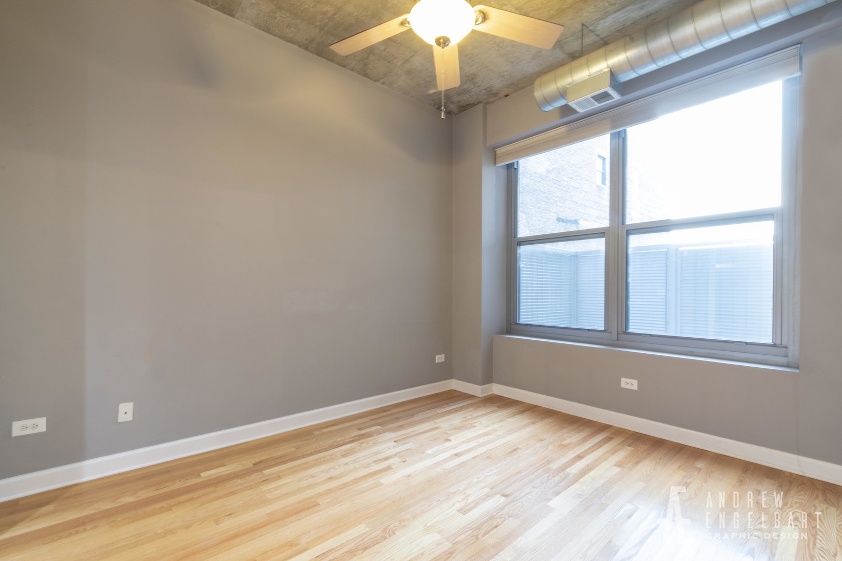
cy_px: 280
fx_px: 351
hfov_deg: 100.4
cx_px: 421
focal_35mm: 15
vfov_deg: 77.3
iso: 125
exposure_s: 4
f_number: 20
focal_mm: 10
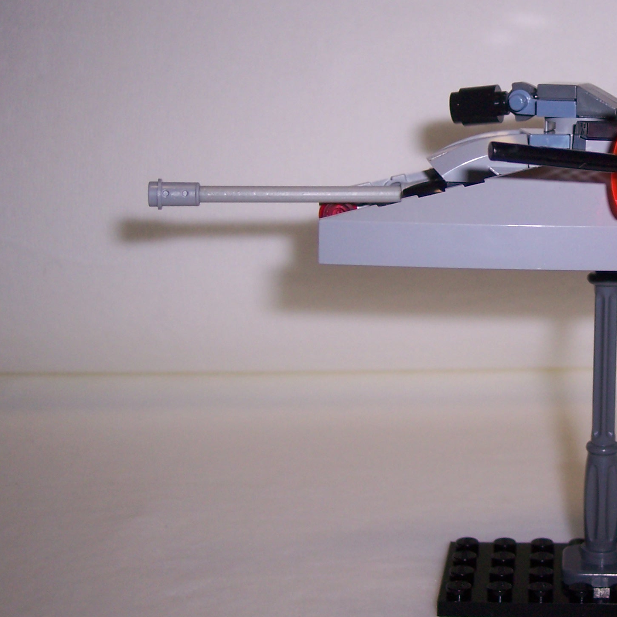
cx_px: 574
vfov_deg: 25.2
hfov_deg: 24.5
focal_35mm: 68
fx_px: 1371
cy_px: 205
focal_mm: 8
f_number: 2.8
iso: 100
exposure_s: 1/60
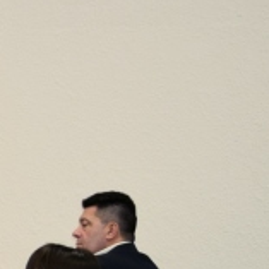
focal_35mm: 200
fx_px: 1758
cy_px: 289
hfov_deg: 7.5
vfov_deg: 8.7
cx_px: -588
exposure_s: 1/100
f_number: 5
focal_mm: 24
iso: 800
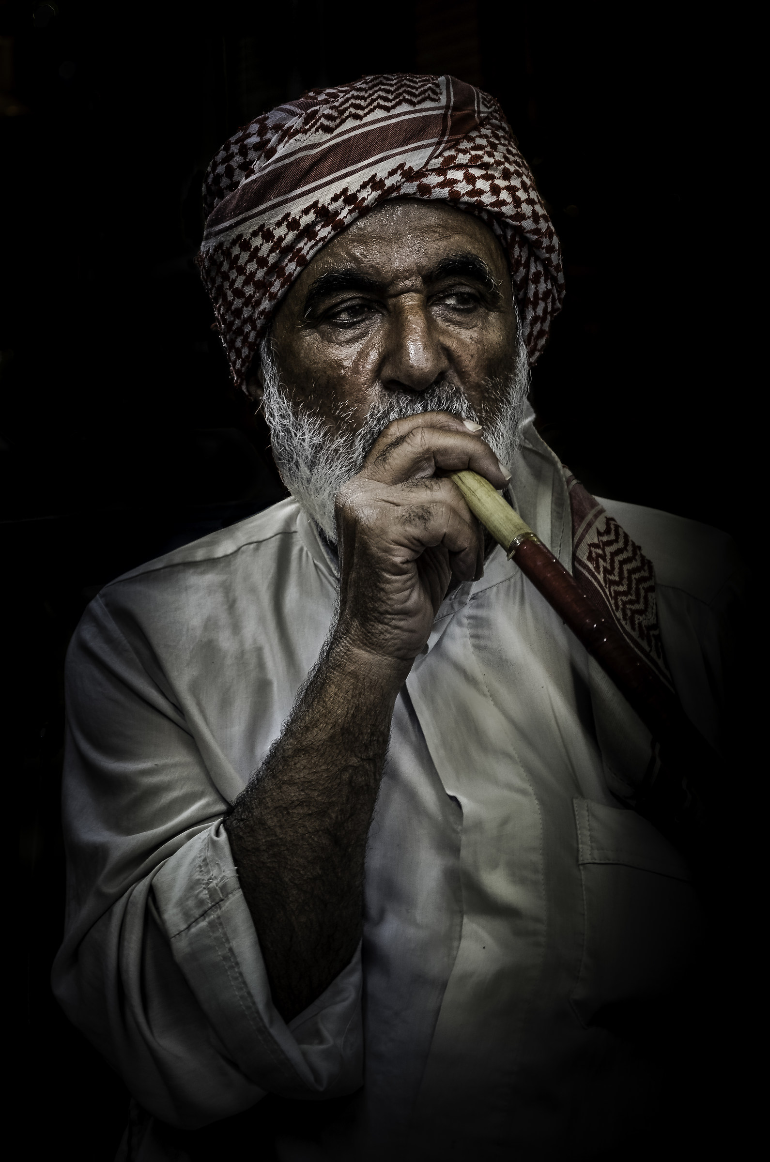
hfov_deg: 17.4
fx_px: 2513
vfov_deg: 26.0
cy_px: 581
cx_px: 385
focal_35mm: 78
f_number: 5
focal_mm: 52
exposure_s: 1/13
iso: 500
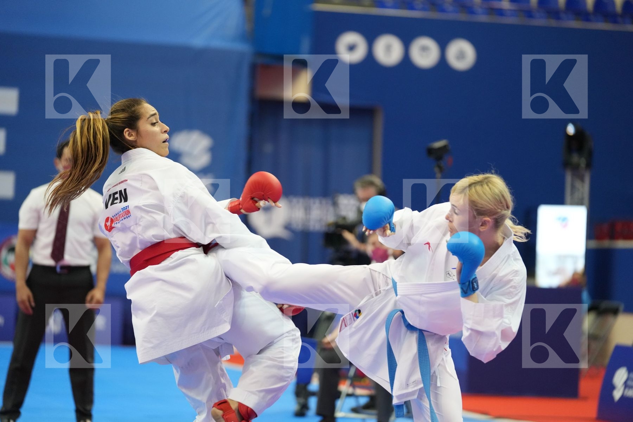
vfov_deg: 10.1
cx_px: 316
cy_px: 211
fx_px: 2391
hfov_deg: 15.1
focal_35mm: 136
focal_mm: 136
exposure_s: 1/1000
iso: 3200
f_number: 2.8
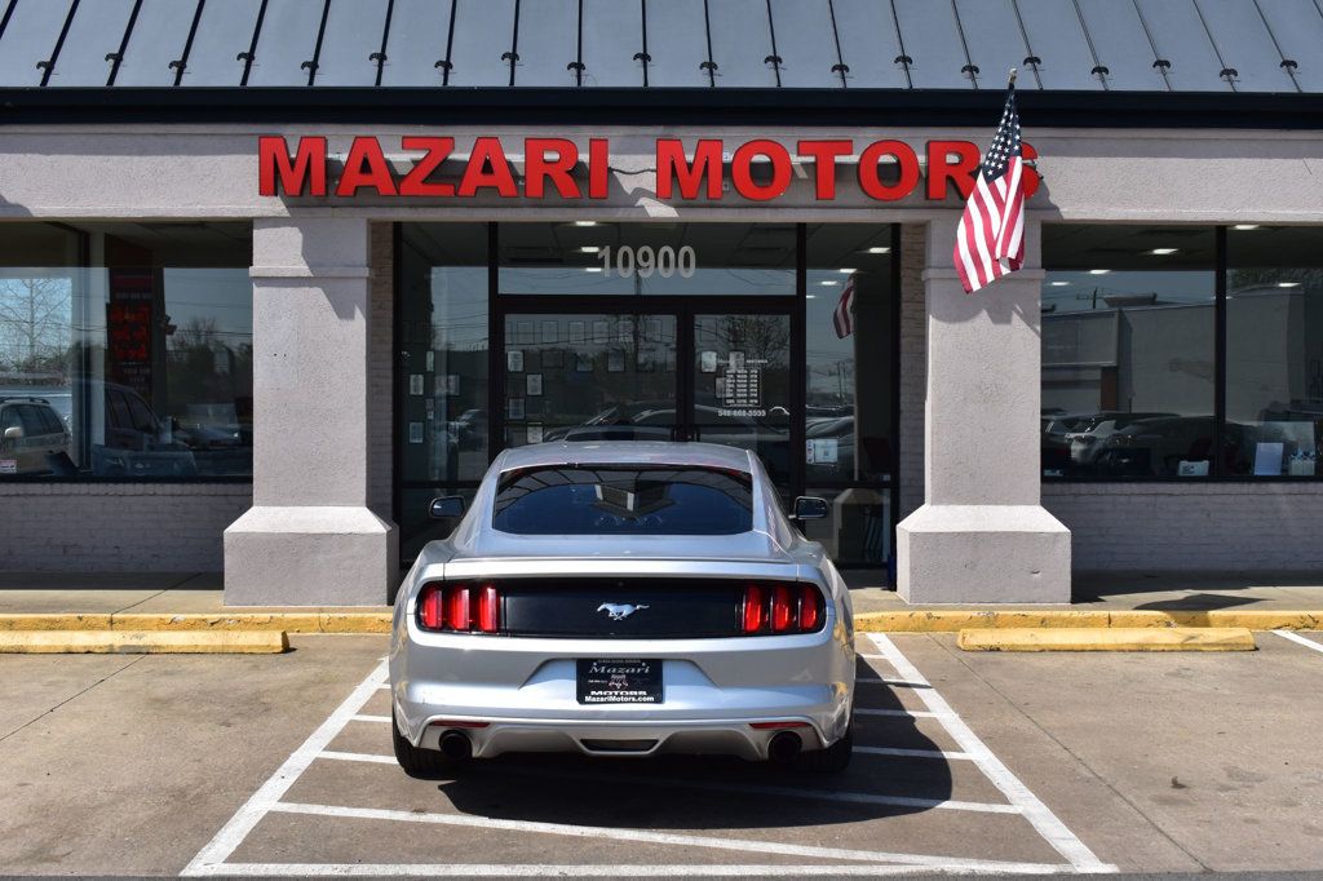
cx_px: 662
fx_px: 1708
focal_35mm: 46
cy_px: 440
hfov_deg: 42.3
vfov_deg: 28.9
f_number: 11
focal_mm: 31
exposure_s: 1/500
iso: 250
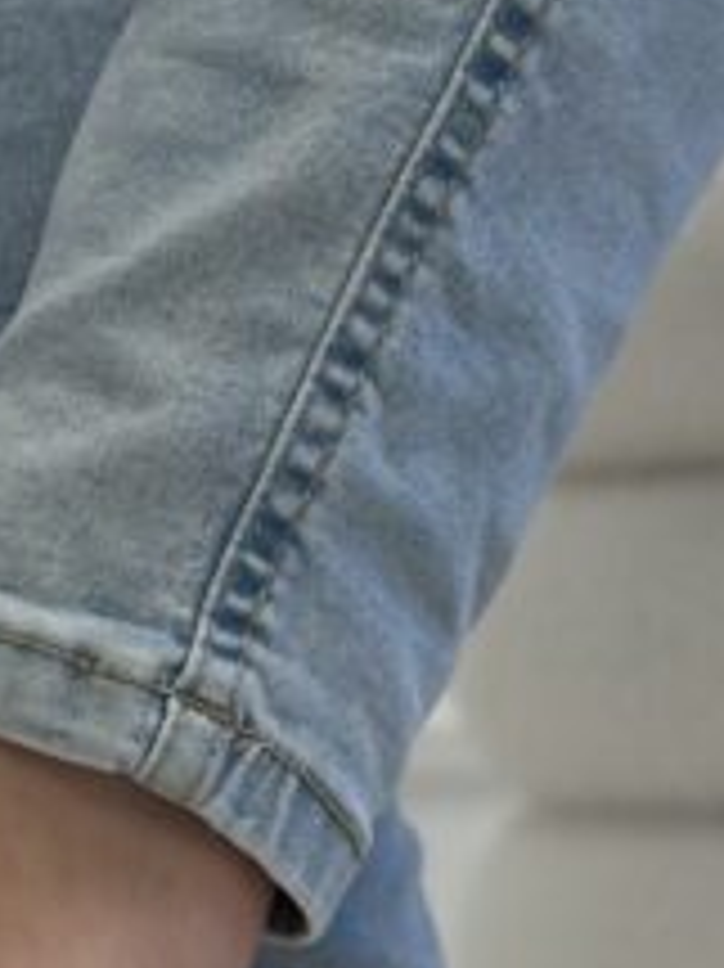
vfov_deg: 10.8
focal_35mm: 179
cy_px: 1225
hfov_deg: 8.3
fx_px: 4997
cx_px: 436
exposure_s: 1/100
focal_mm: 6.86
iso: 100
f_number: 1.78
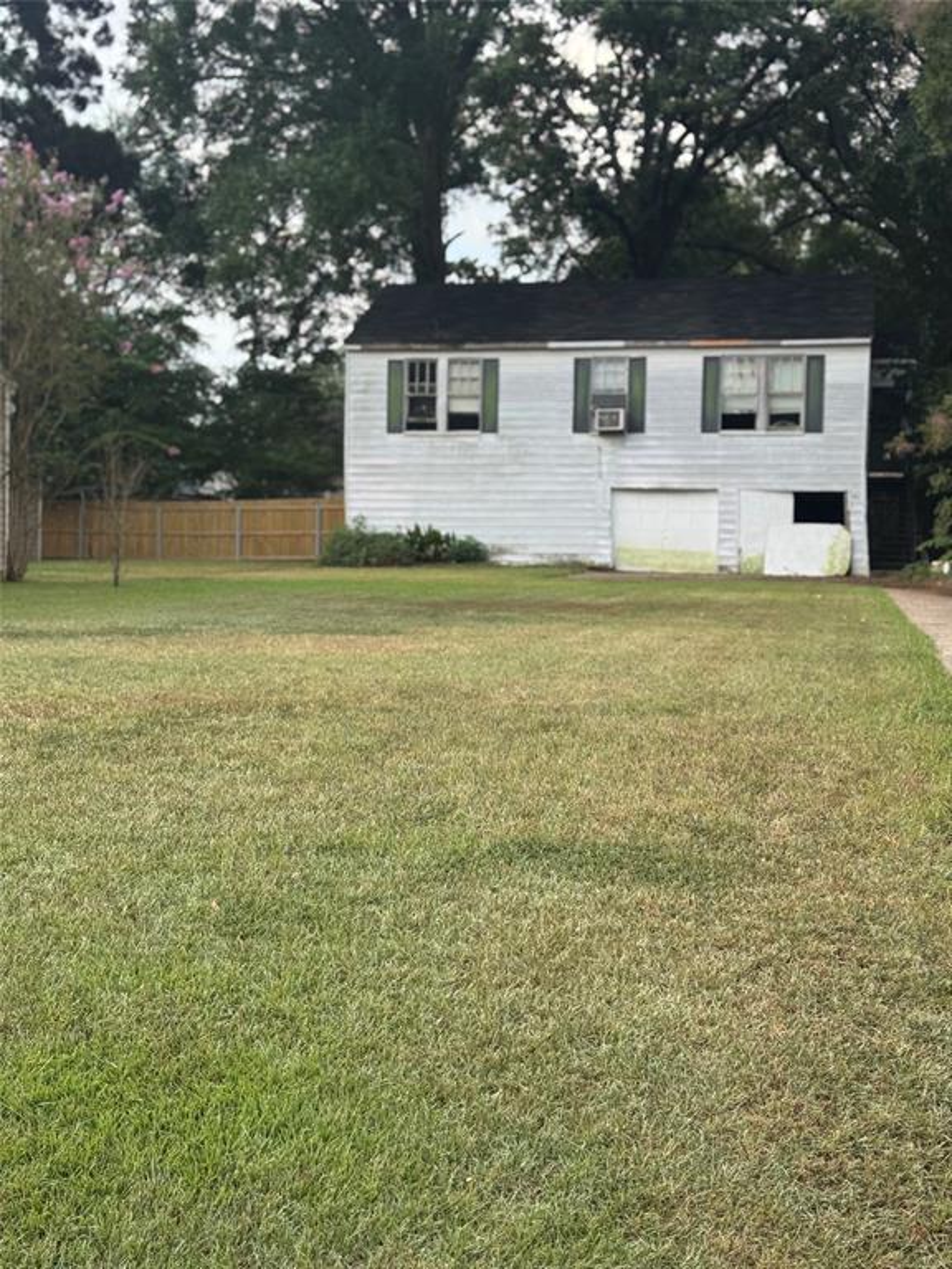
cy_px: 634
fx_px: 1760
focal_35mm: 48
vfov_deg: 39.7
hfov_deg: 30.3
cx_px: 476
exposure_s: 1/774
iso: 64
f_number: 1.78
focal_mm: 6.76
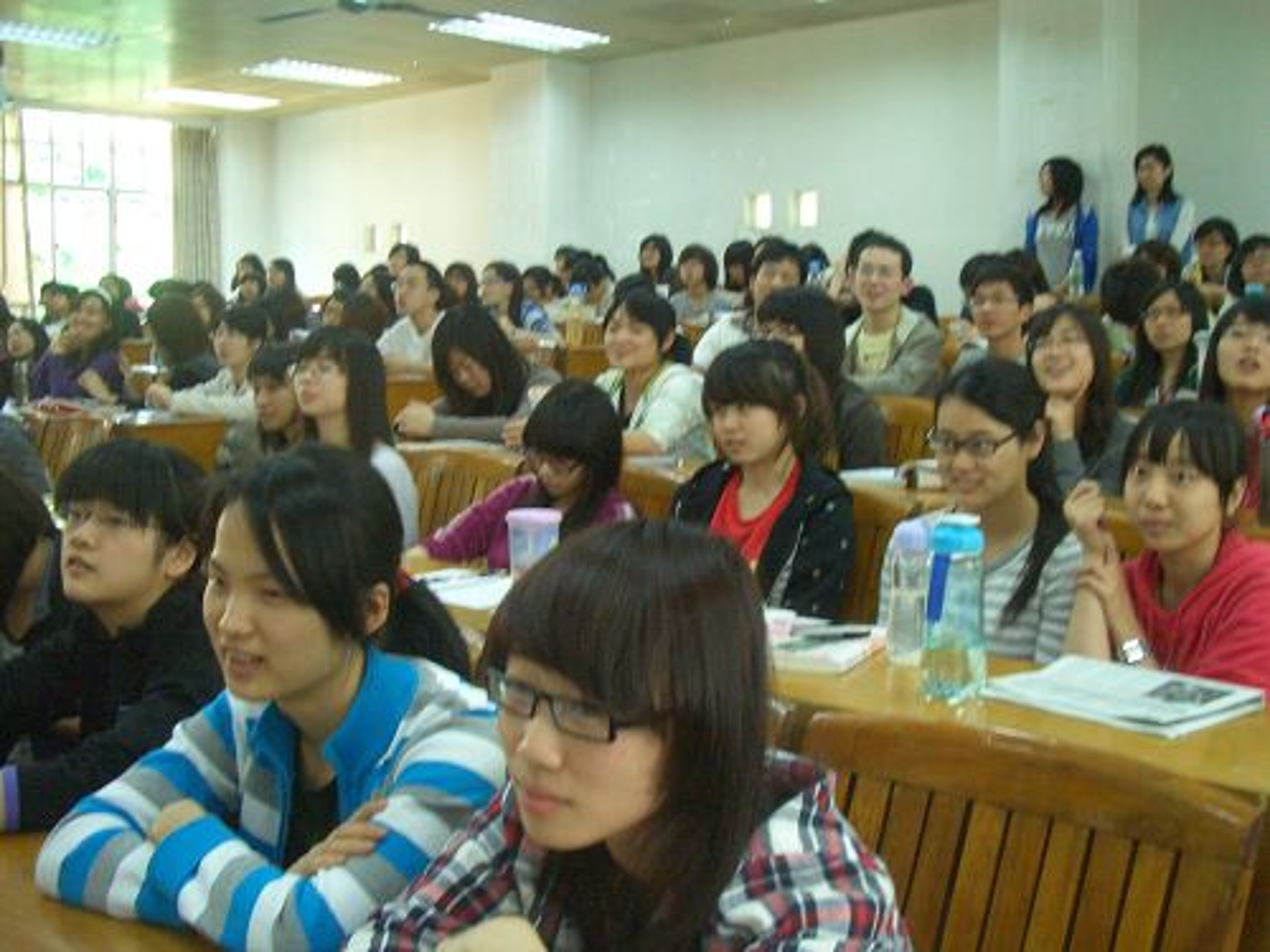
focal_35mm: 41
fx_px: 1504
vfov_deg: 35.1
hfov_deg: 45.8
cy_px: 476
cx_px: 635
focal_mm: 6.8
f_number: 2.8
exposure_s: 1/25
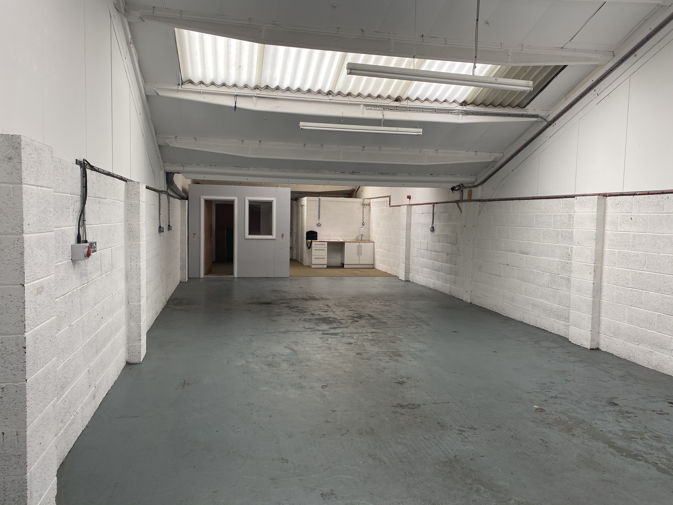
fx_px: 505
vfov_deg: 53.1
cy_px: 252
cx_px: 336
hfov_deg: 67.3
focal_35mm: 26
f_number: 1.8
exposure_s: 1/296
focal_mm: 4.25
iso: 32
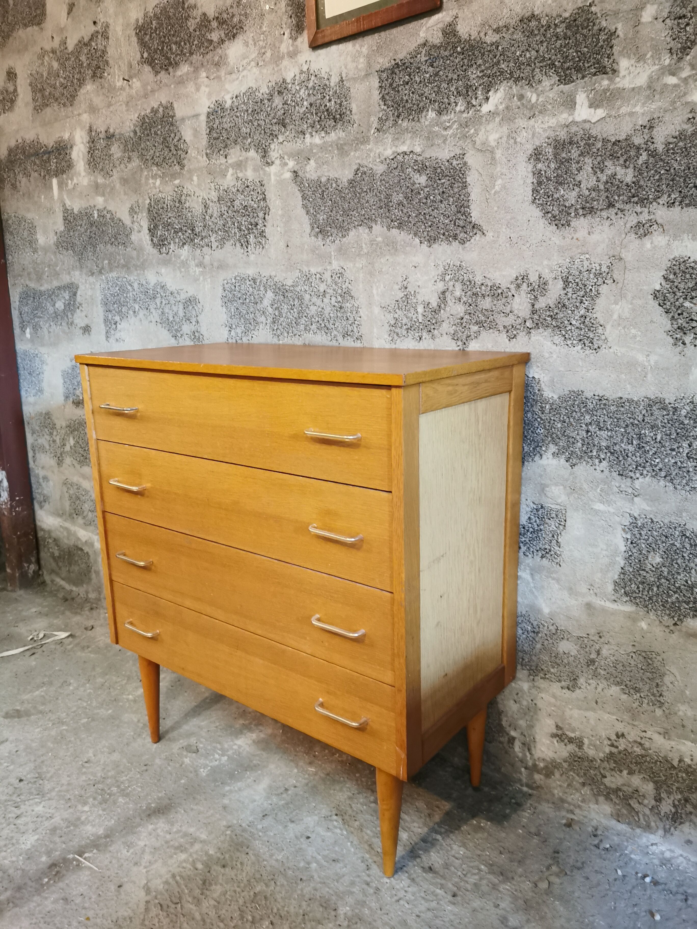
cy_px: 464
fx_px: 725
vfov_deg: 65.3
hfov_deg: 51.4
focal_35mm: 27
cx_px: 348
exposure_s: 1/20
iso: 800
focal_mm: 5.58
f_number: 1.8
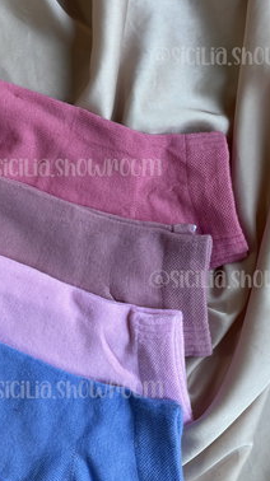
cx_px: 38
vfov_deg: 50.3
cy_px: 275
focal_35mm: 40
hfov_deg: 28.7
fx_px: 510
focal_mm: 5.1
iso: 40
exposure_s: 1/121
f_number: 1.6
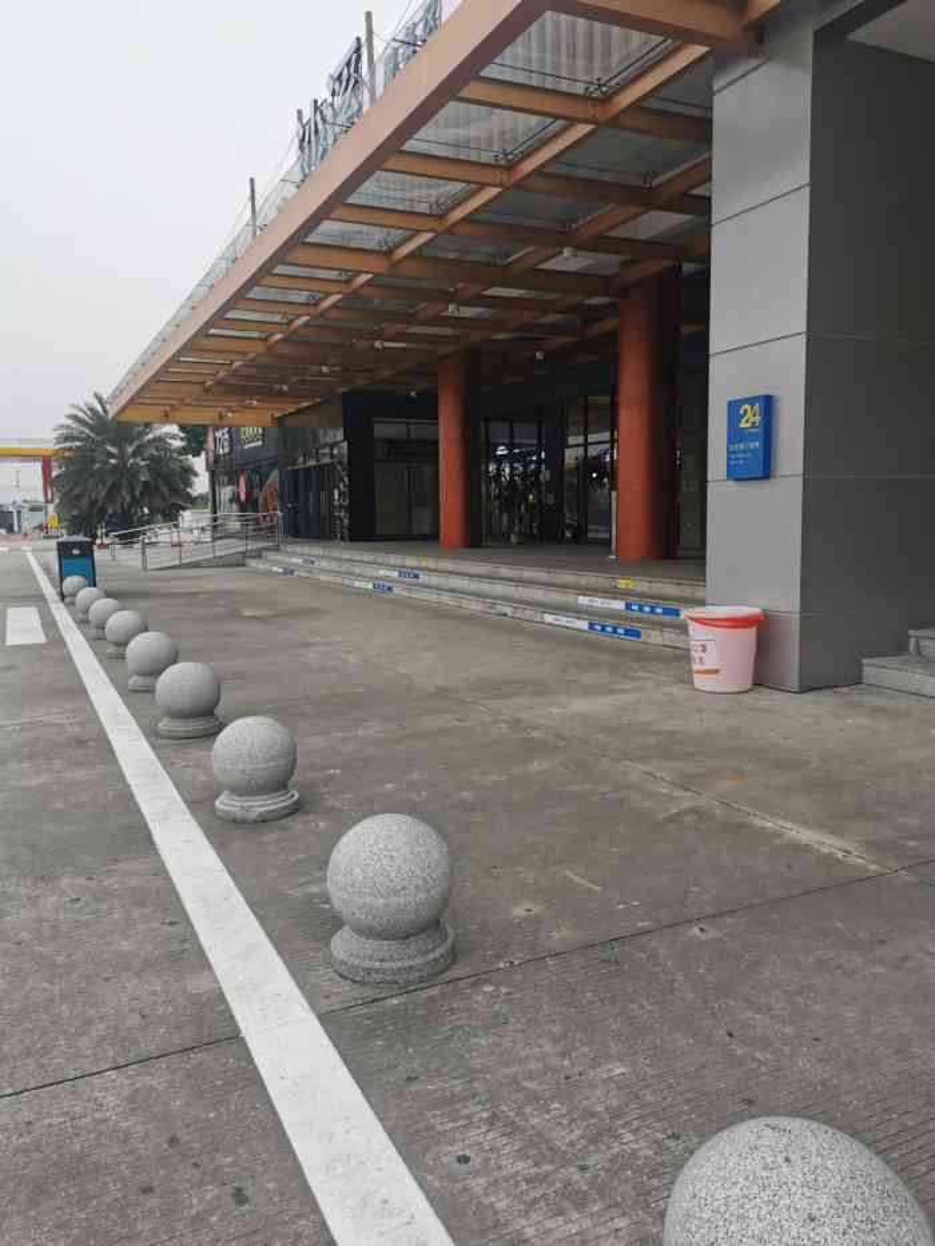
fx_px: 972
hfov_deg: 51.4
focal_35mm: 27
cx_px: 468
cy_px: 623
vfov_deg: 65.3
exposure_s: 1/400
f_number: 1.8
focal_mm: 5.58
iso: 50
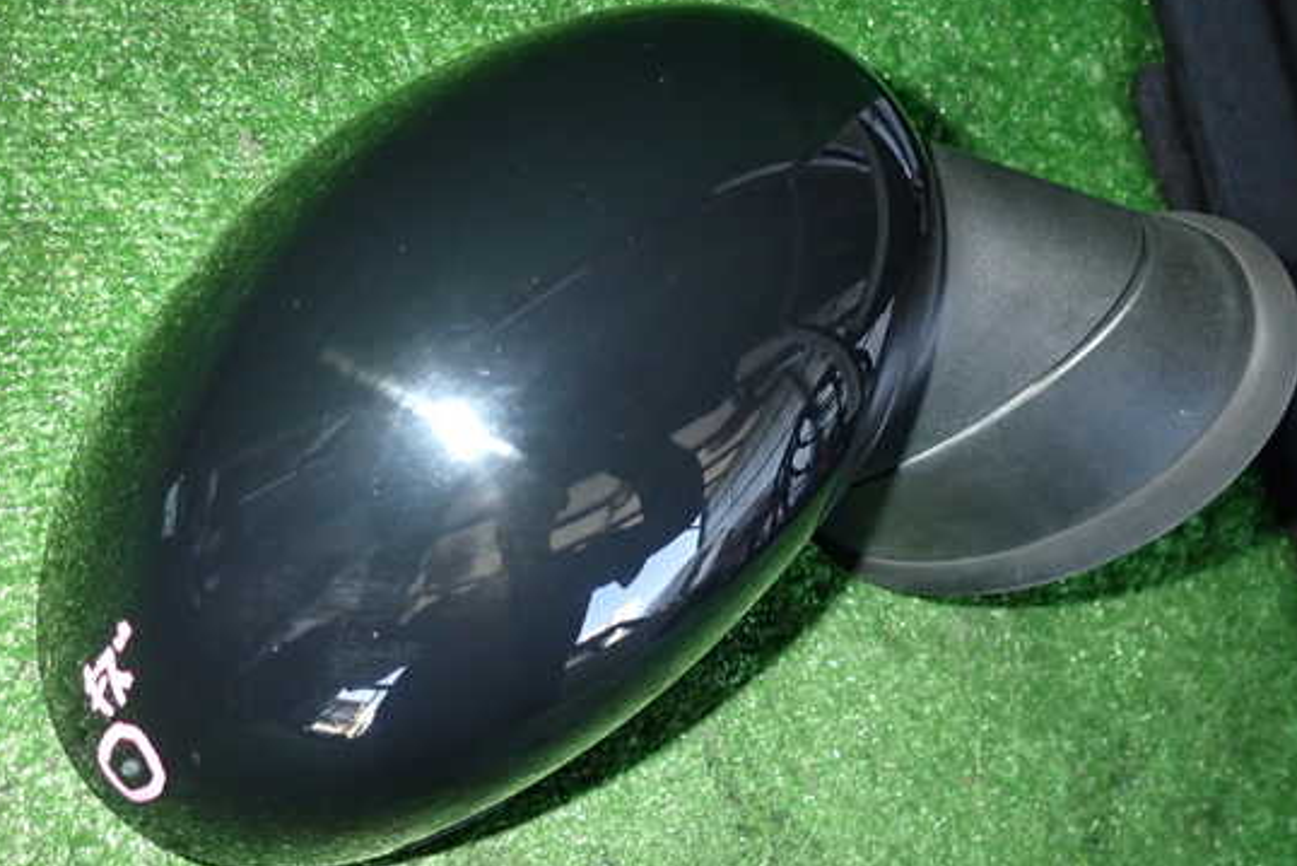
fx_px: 1045
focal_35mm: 29
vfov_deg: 45.0
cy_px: 451
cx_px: 653
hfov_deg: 63.6
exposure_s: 1/30
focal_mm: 4.5
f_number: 5.6
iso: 400
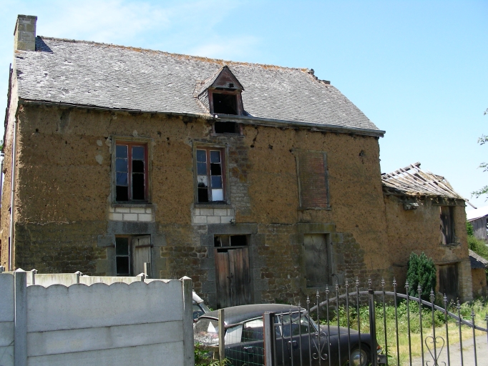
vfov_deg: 37.7
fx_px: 536
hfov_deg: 49.0
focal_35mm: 38
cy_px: 183
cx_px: 244
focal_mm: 6.3
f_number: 4
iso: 50
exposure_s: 1/326
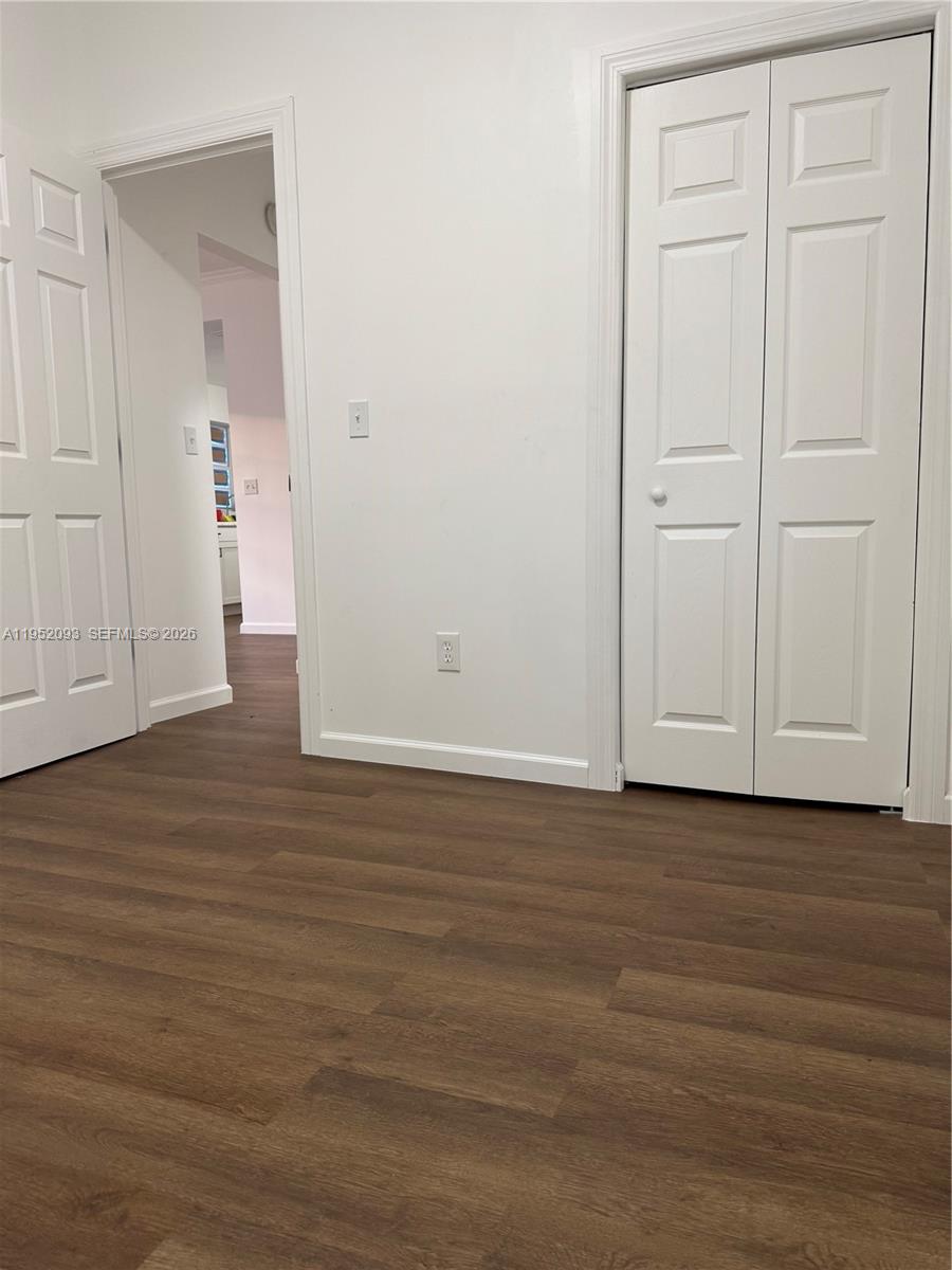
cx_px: 476
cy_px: 635
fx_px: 880
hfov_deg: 56.8
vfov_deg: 71.6
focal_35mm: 24
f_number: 1.78
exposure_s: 1/60
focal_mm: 6.76
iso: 160
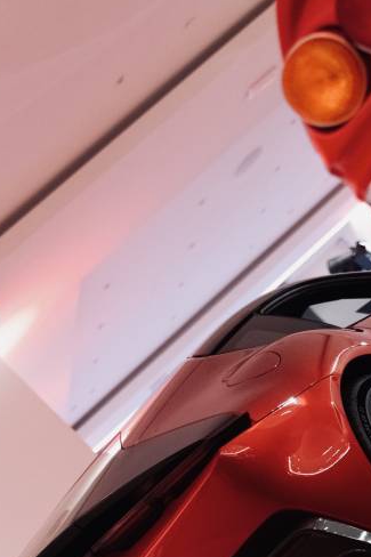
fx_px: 1748
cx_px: 287
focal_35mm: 113
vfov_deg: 18.0
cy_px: 410
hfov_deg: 12.1
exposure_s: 1/80
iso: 5000
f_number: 4
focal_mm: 69
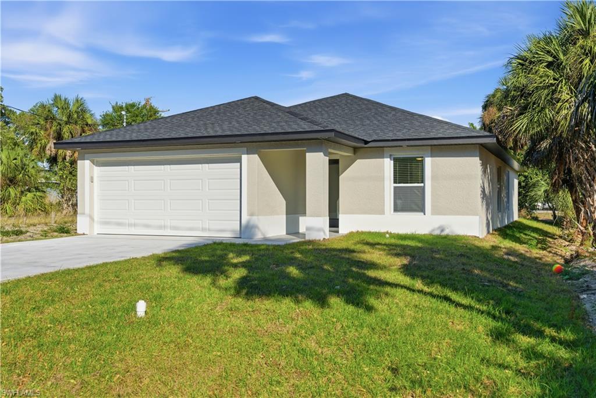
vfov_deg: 37.9
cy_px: 199
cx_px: 298
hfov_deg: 54.4
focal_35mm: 35
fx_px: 579
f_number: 8
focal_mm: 35
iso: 200
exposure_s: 1/3200
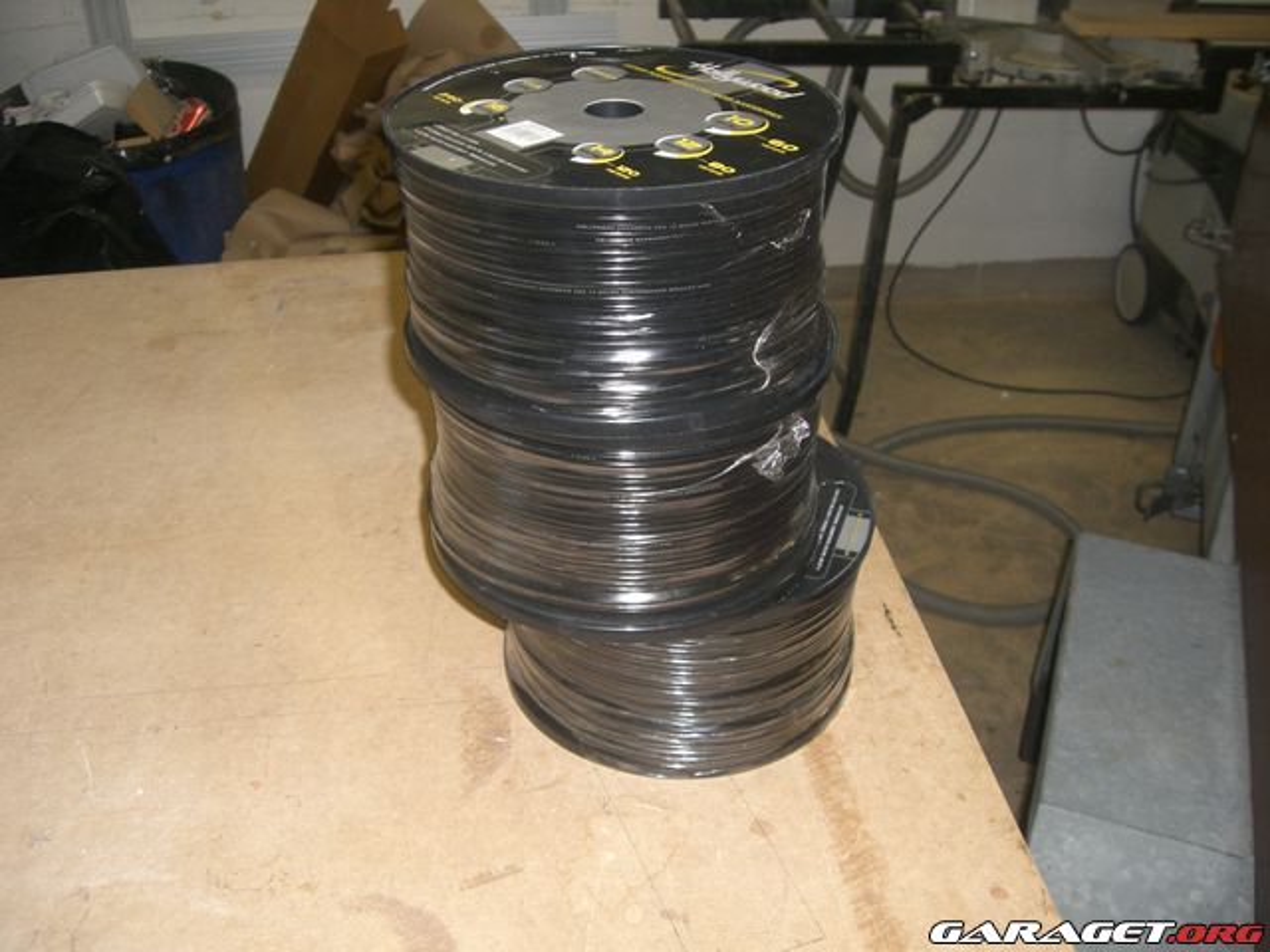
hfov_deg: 49.0
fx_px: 1394
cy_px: 476
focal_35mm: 38
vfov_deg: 37.7
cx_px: 635
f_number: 2.7
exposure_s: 1/60
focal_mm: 6.2
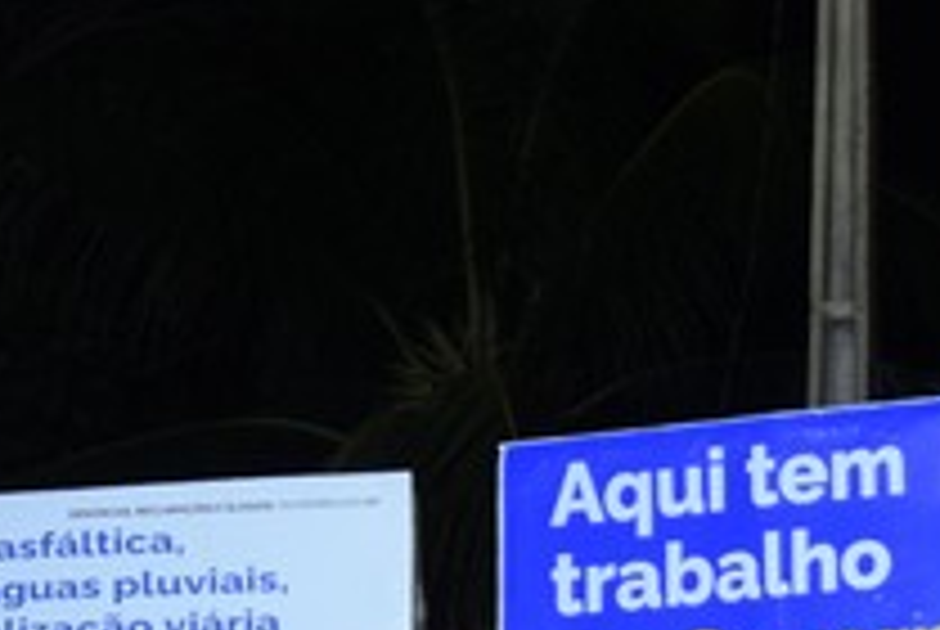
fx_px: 3033
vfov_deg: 11.3
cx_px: 1156
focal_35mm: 116
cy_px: 963
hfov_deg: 16.8
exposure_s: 1/50
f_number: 3.5
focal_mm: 18
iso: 800
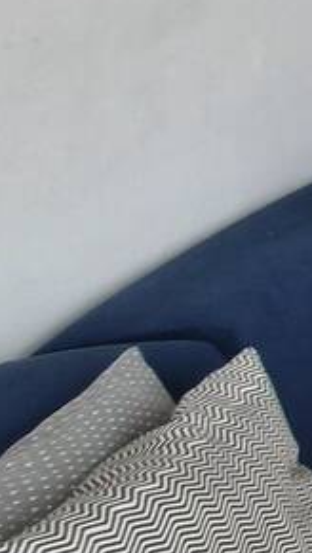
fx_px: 1028
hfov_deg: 7.8
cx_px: 1301
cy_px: -125
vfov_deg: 26.5
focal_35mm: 70
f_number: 2.2
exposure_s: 1/60
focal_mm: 1.74
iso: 50
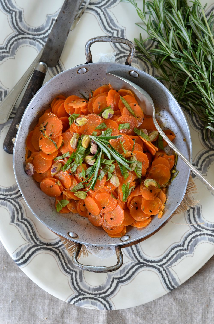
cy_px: 162
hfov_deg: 18.1
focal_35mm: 75
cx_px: 107
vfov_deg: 27.0
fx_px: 672
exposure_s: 1/80
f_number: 4.5
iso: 400
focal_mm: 50
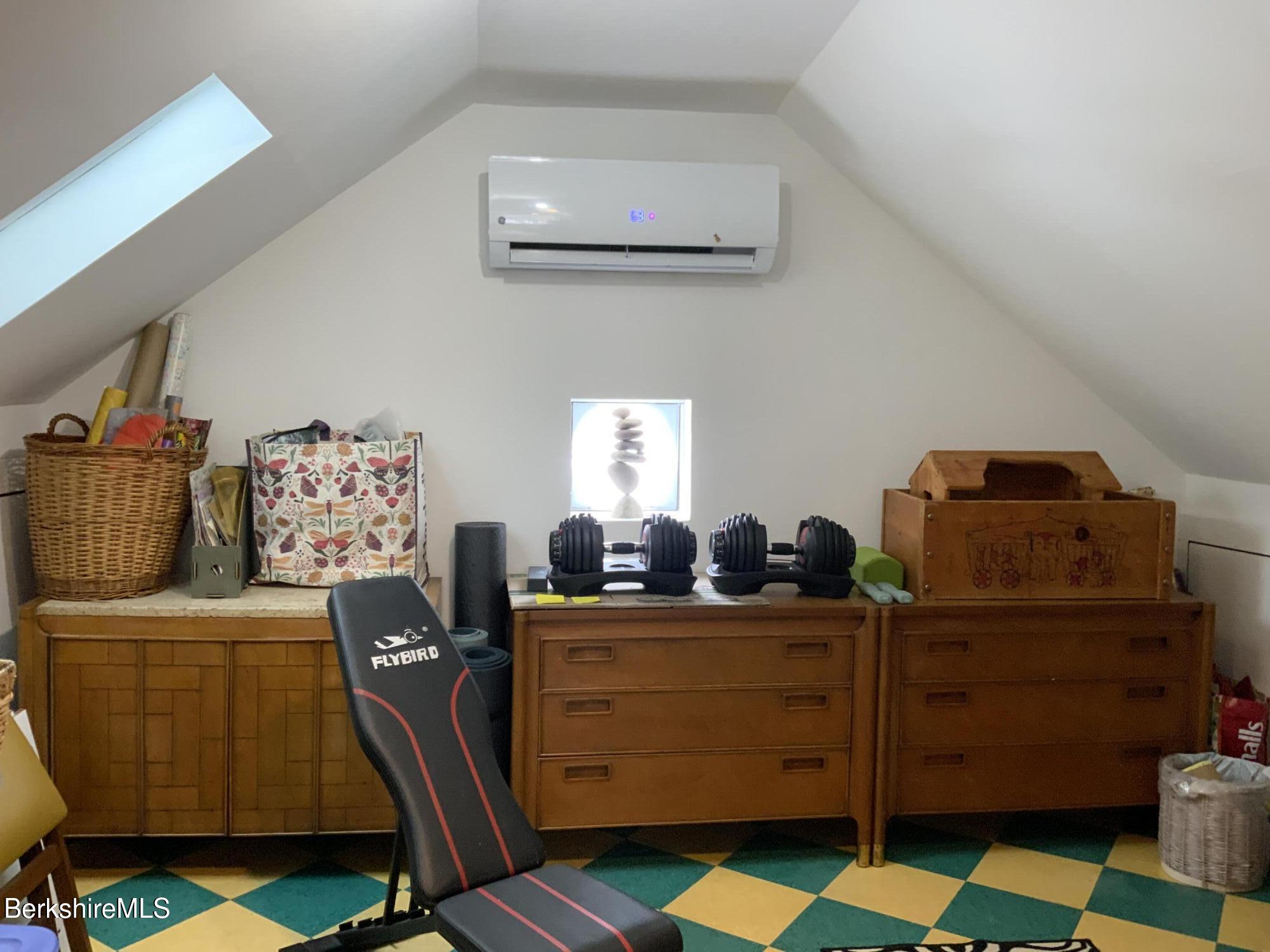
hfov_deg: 61.7
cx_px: 635
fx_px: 1064
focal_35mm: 29
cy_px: 476
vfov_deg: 48.2
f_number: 1.8
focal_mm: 3
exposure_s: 1/60
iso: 200
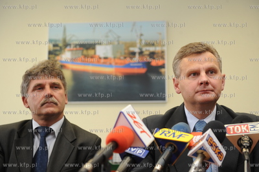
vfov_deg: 19.4
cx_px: 130
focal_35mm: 70
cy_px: 86
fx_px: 503
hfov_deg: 28.9
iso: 800
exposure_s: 1/100
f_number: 4
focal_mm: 70
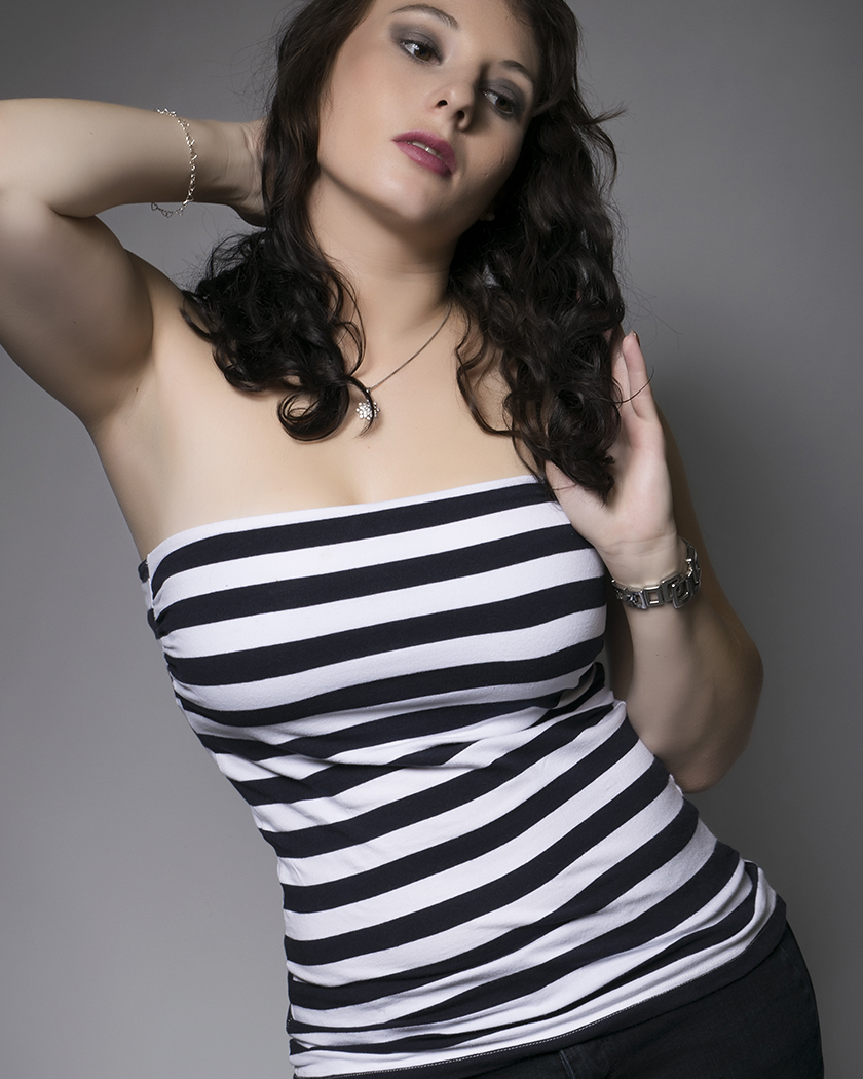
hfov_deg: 15.0
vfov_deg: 18.6
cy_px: 702
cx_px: 439
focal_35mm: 103
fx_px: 3288
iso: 100
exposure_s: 1/200
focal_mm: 48
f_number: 11
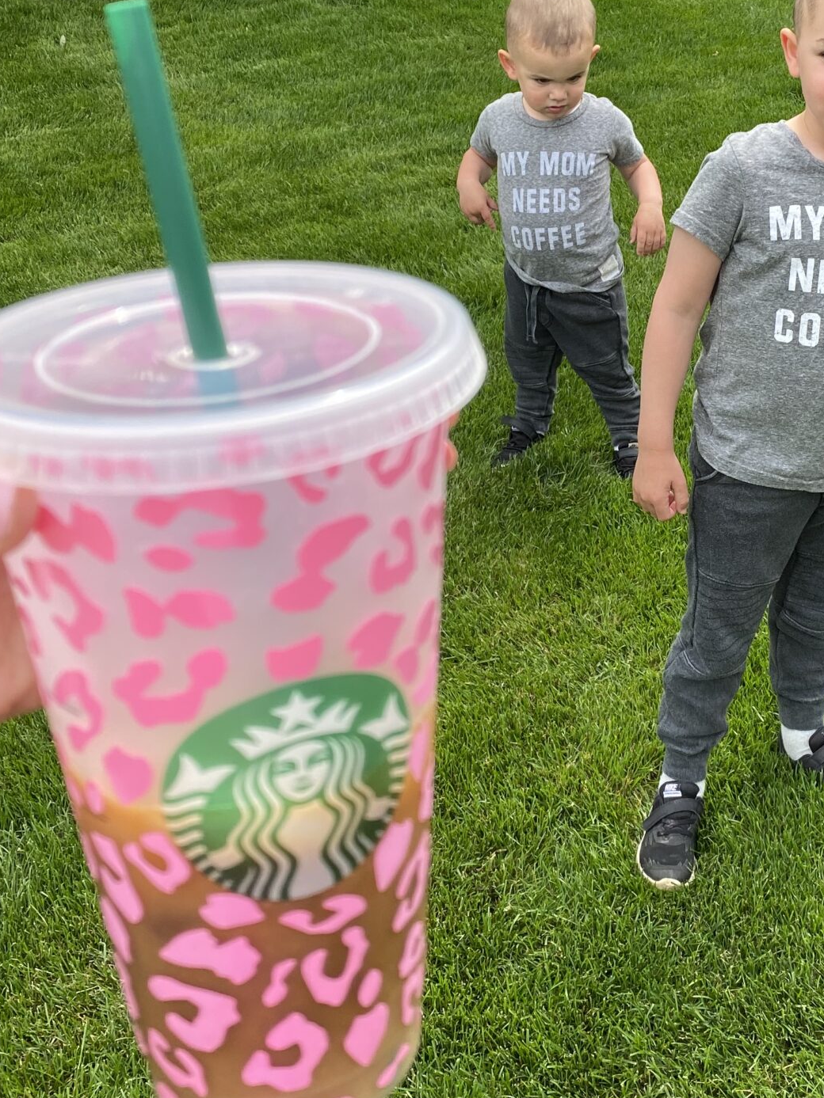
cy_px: 359
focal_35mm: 48
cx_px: 662
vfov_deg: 39.2
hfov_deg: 29.6
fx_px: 1524
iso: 32
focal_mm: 4.25
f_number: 1.8
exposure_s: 1/827
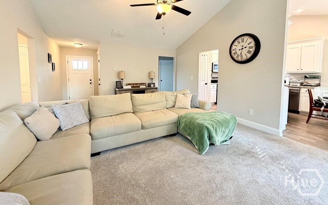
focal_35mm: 15
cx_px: 164
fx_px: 134
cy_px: 83
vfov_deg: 74.0
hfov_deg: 101.5
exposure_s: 1/60
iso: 800
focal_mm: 2.22
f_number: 2.2
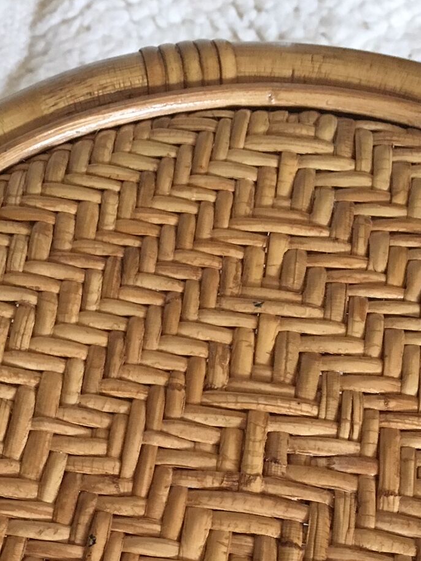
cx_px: 61
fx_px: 1038
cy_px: 568
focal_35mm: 64
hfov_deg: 22.5
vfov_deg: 28.3
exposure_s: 1/33
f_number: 2.2
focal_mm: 4.15
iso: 200
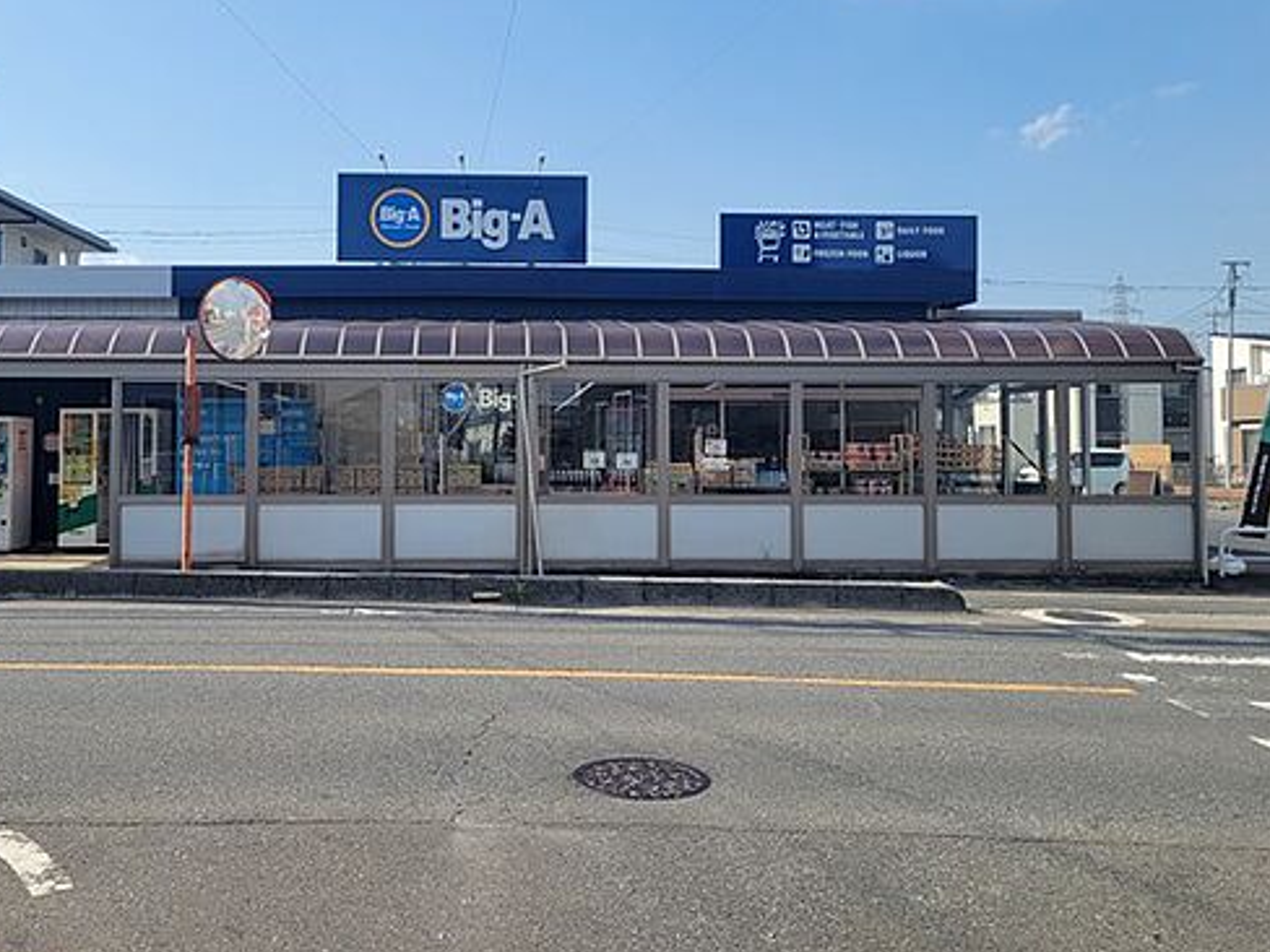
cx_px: 520
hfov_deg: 55.0
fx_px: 1211
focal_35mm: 33
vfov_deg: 42.9
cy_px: 412
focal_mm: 5.4
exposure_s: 1/2128
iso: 40
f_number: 1.8
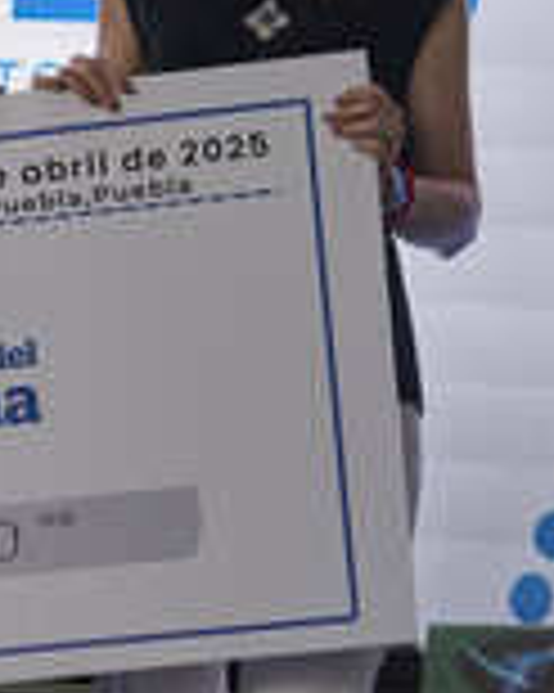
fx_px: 5252
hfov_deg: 6.0
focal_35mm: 256
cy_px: 238
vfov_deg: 7.6
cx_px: -108
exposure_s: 1/800
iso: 1000
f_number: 3.5
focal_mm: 70
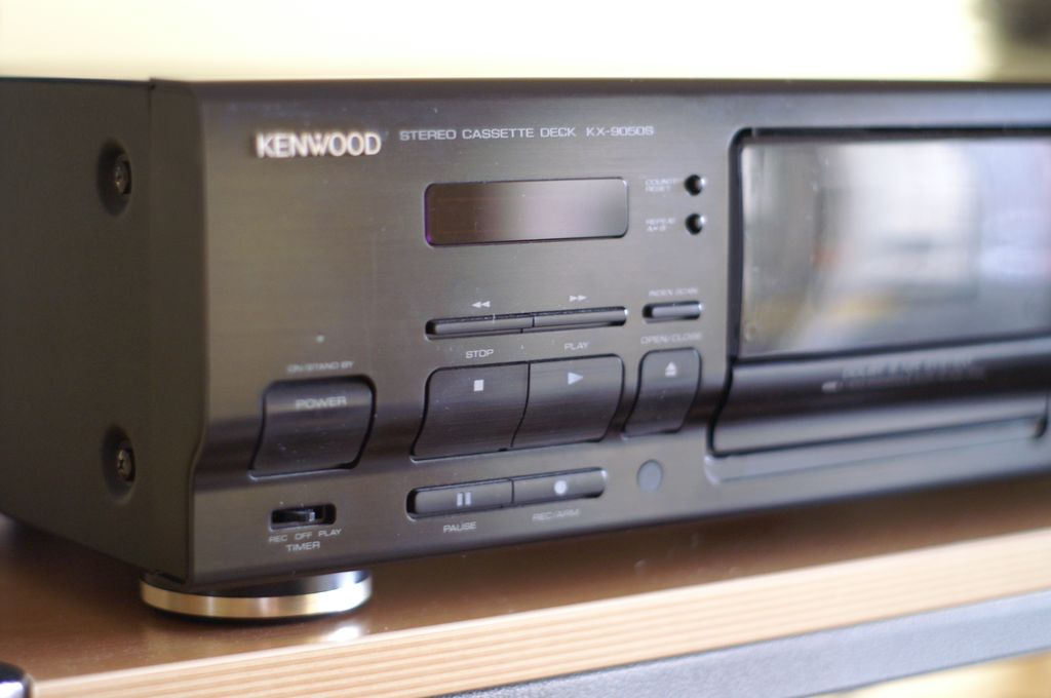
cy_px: 349
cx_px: 526
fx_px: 2187
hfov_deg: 27.0
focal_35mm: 75
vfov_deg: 18.1
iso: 800
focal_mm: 50
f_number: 2
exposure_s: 1/60
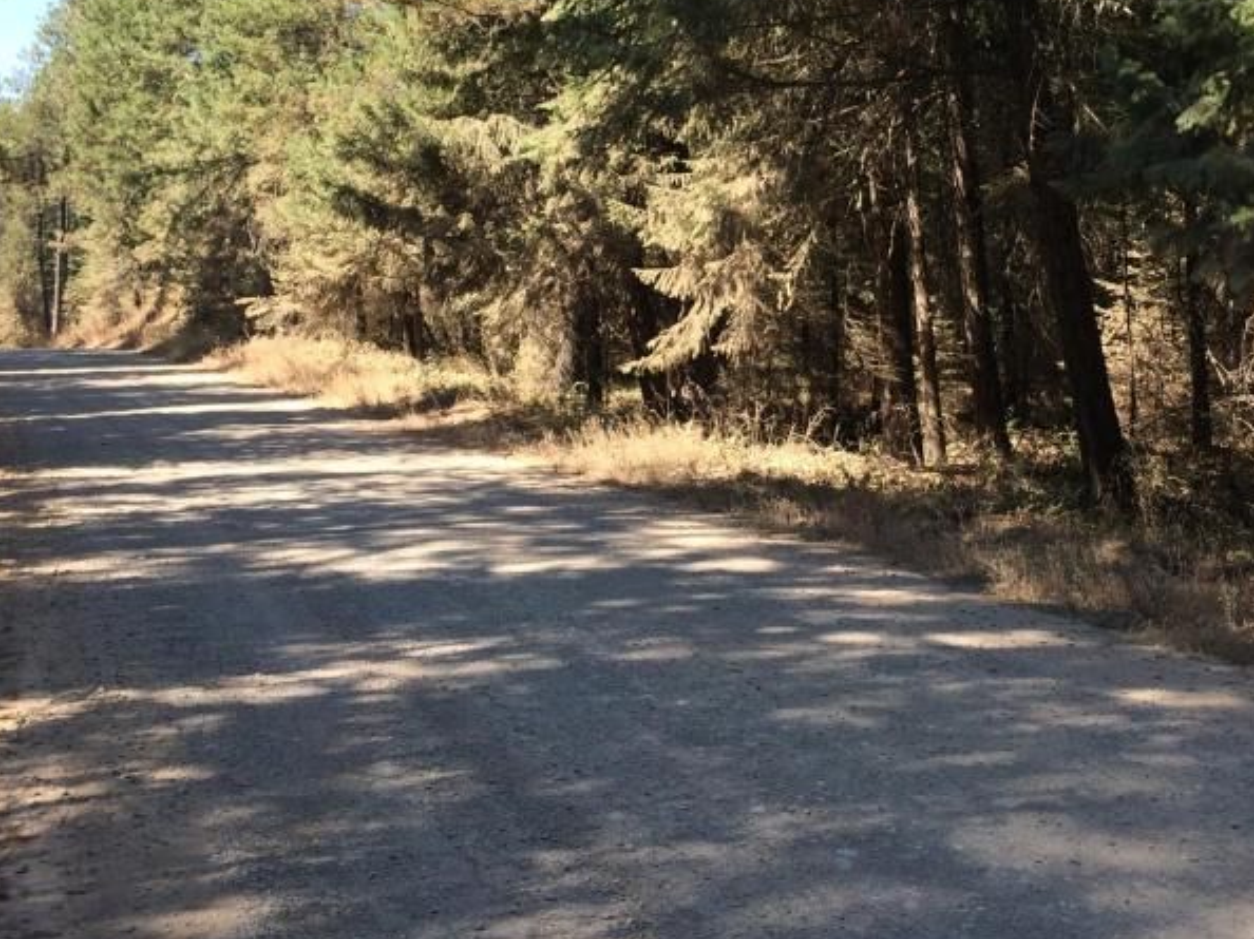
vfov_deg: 28.7
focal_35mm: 50
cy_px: 238
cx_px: 760
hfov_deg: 38.0
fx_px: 1811
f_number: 2.2
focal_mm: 4.15
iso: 32
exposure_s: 1/513
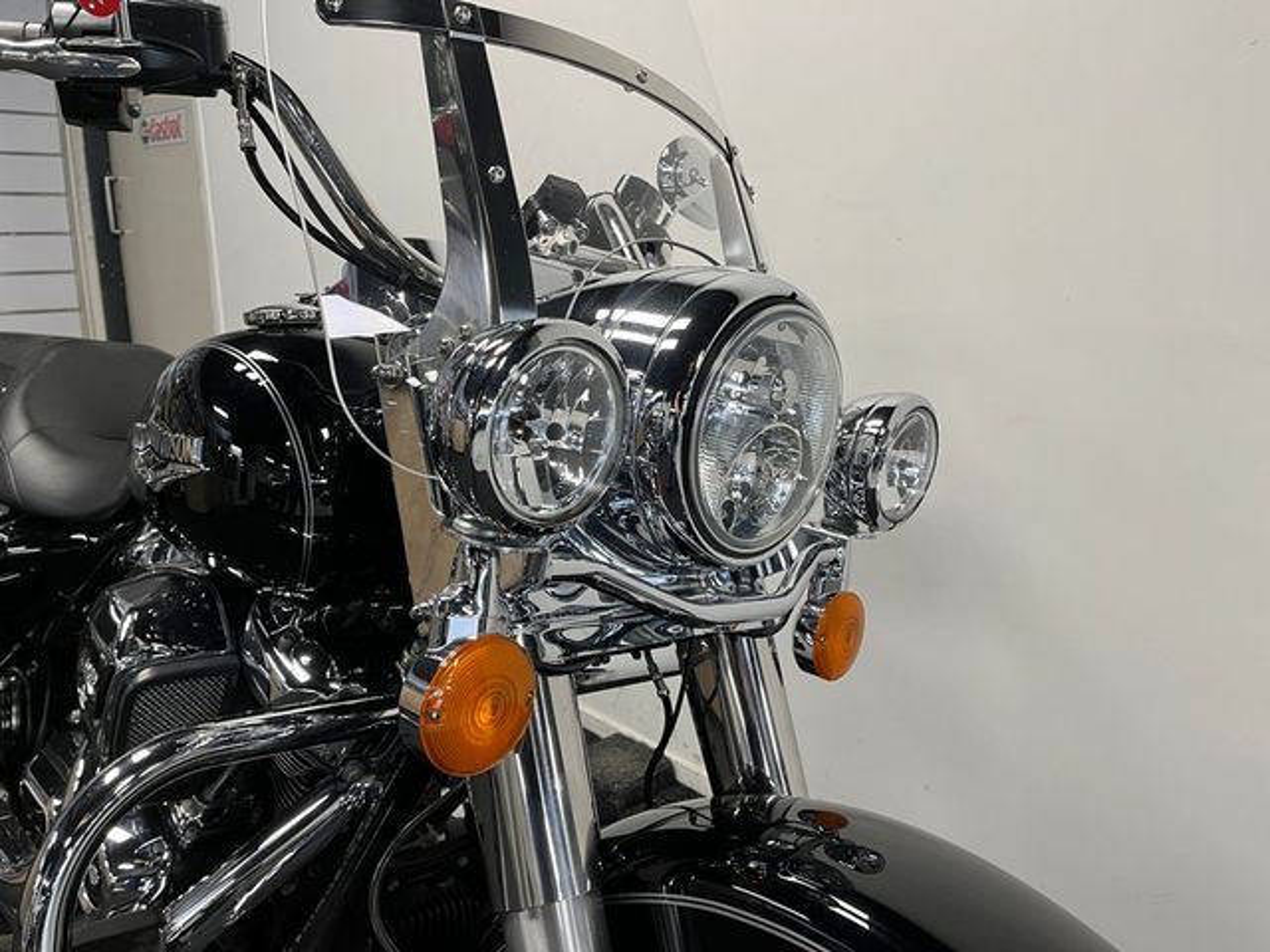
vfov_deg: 53.1
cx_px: 635
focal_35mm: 26
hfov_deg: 67.3
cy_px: 476
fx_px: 954
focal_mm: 5.1
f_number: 1.6
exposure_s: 1/50
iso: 80
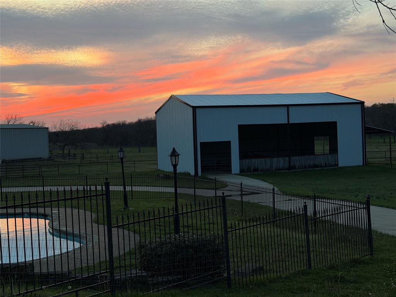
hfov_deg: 39.7
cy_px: 148
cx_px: 198
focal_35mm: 48
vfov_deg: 30.3
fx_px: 549
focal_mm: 6.76
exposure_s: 1/60
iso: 160
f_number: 1.78
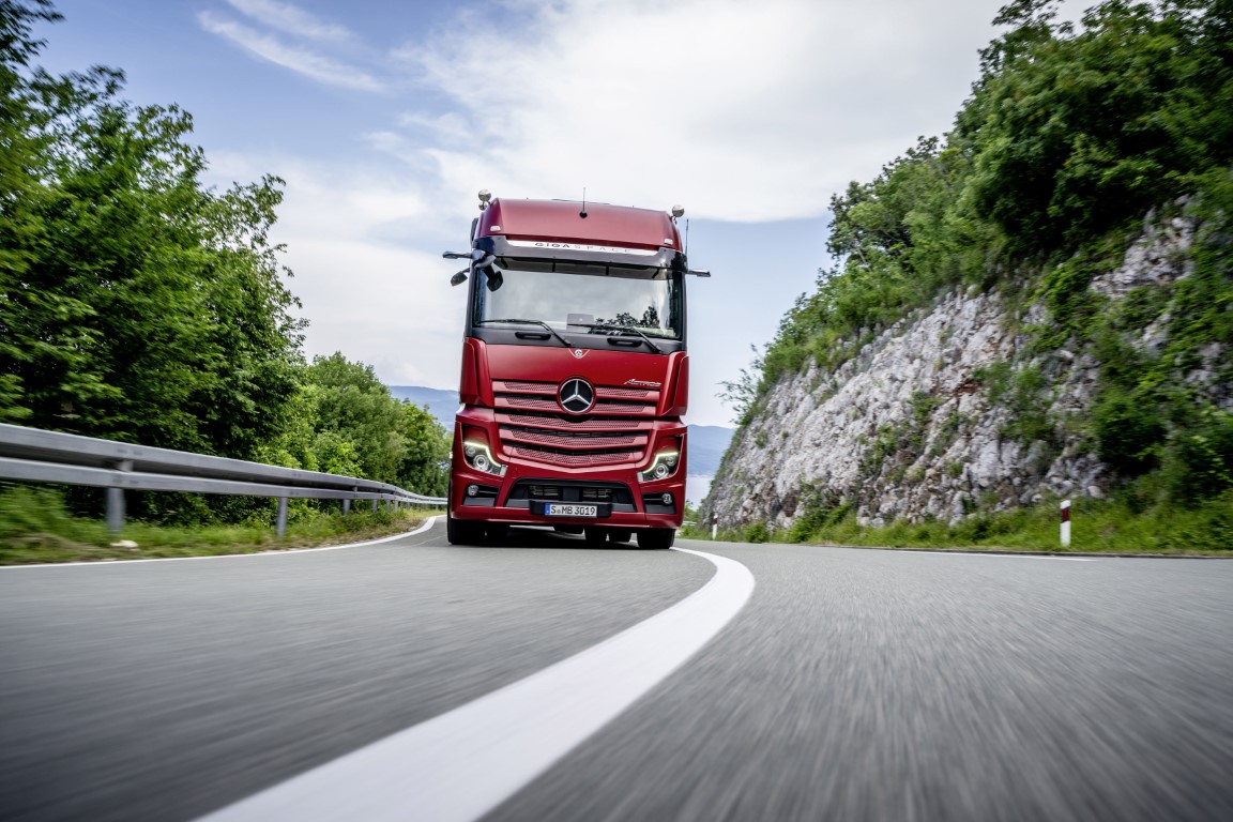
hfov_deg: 60.3
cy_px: 411
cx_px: 616
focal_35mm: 31
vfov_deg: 42.3
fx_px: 1062
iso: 50
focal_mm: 31
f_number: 7.1
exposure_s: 1/80
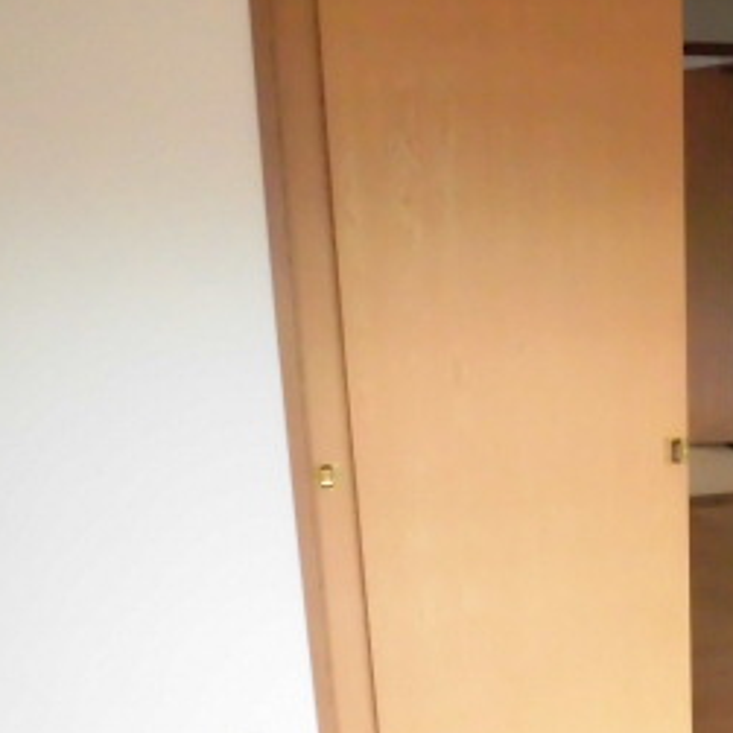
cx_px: 762
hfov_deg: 29.2
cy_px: 561
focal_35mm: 54
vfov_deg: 31.0
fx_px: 1294
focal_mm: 4.3
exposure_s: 1/125
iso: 800
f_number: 3.1
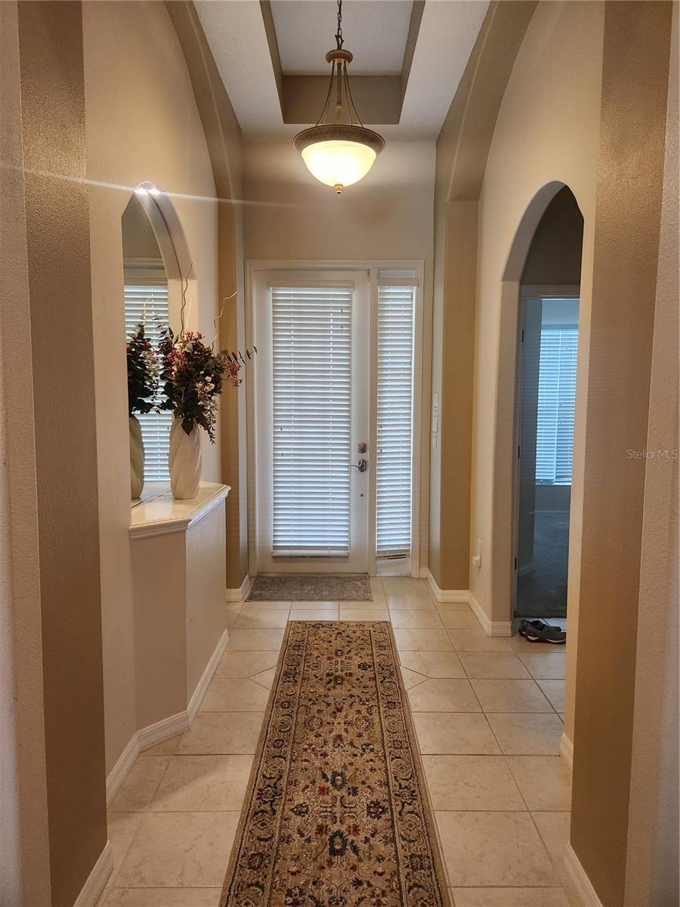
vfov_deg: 73.9
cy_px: 454
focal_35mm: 23
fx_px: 602
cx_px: 340
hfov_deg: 58.9
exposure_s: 1/120
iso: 250
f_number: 1.8
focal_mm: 5.4
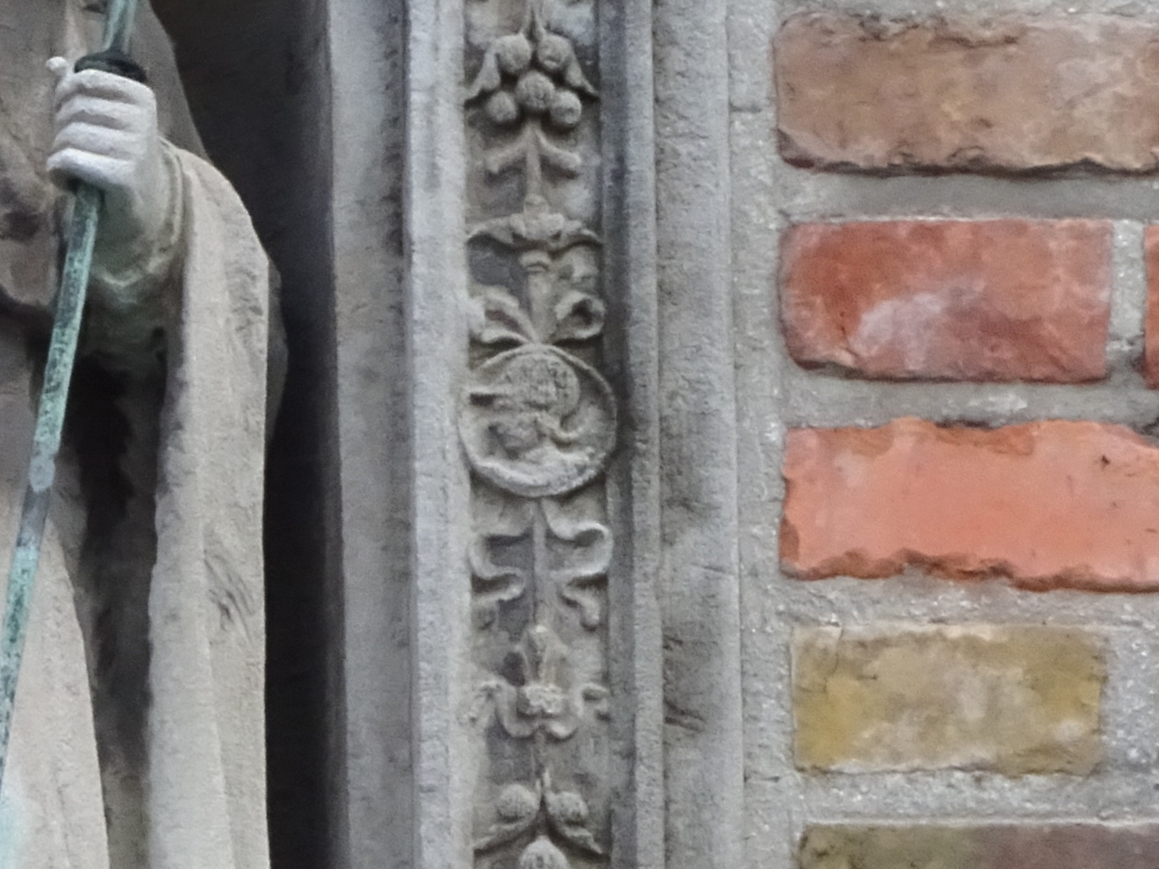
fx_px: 30937
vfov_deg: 1.6
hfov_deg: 2.1
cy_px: 380
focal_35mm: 924
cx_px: -173
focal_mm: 47.87
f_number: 6.3
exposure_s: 1/200
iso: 800
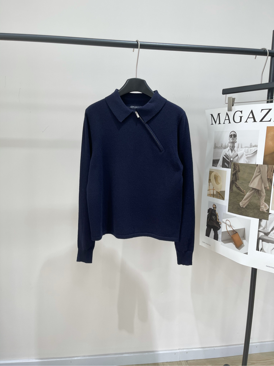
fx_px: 274
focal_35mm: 26
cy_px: 183
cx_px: 137
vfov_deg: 67.3
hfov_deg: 53.1
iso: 50
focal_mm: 5.1
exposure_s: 1/121
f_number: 1.6
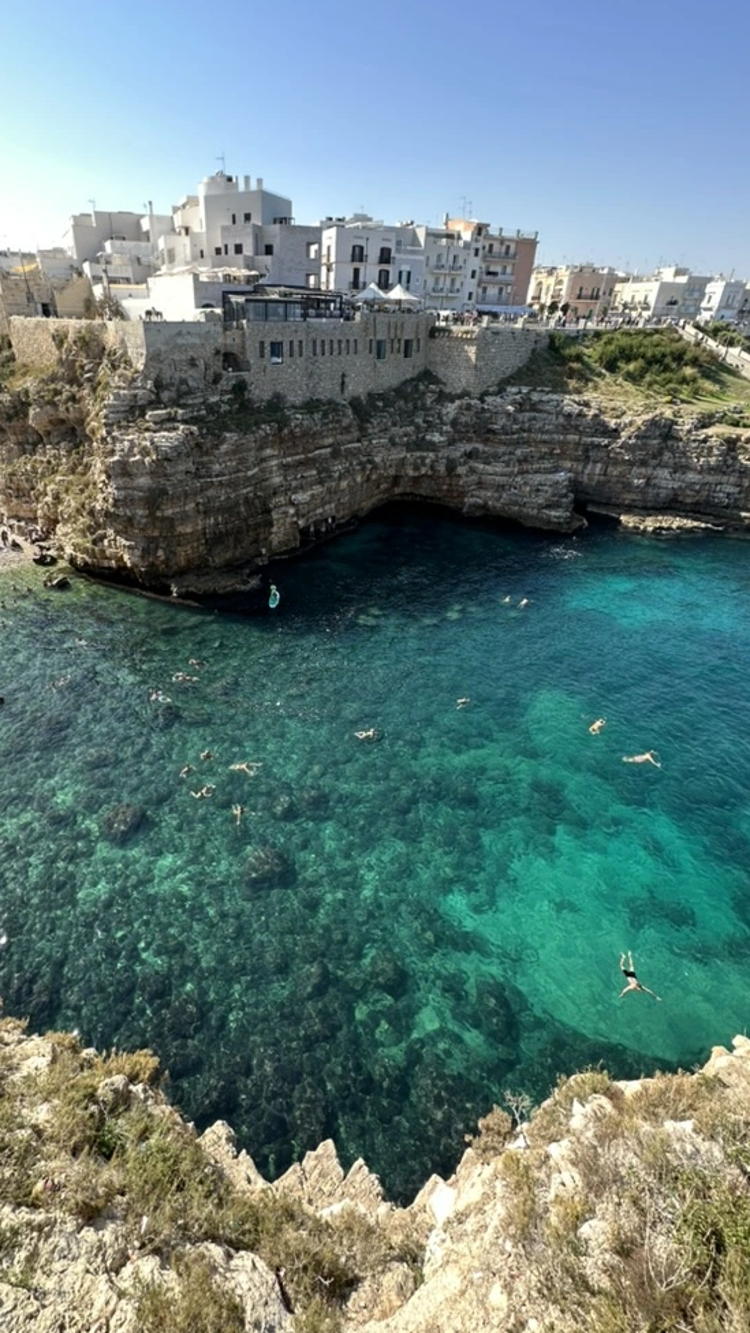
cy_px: 638
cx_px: 291
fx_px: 566
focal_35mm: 16
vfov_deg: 99.3
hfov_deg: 66.3
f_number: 2.2
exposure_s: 1/397
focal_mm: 2.22
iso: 40
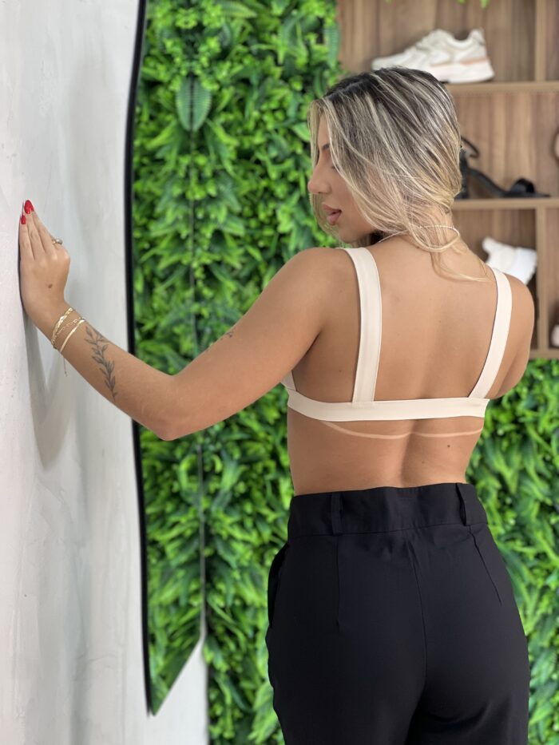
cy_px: 372
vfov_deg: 25.3
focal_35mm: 77
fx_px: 1658
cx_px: 280
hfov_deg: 19.1
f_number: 2.8
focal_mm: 9
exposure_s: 1/60
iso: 160
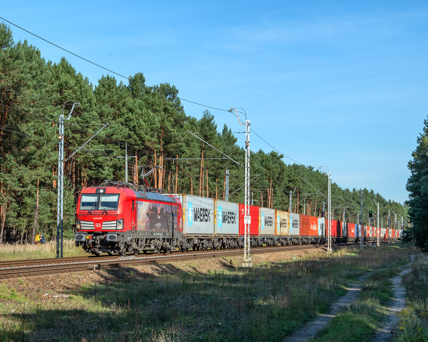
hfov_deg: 23.3
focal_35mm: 82
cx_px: 218
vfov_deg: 18.7
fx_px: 1039
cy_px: 169
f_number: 9
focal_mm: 48
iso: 160
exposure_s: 1/640
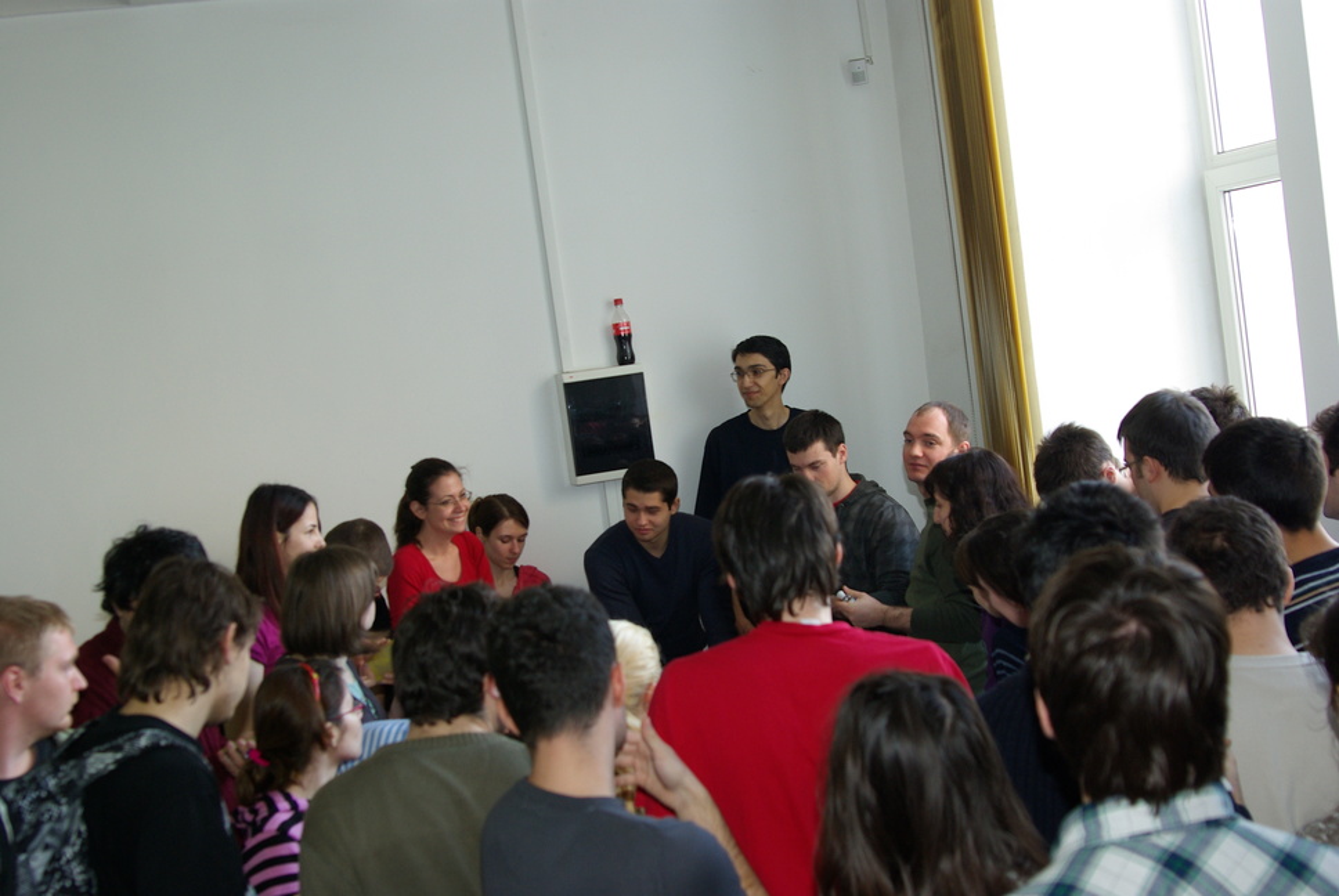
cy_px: 448
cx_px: 670
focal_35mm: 42
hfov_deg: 46.3
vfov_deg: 32.0
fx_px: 1564
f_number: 4
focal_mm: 28
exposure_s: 1/50
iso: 250
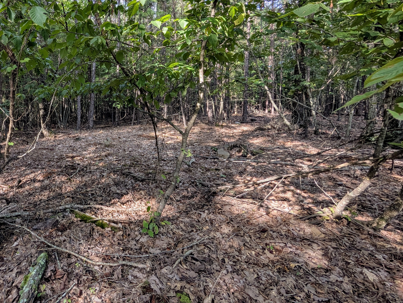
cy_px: 117
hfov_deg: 81.0
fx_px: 210
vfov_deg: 70.8
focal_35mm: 18
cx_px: 102
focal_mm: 2.02
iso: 48
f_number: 1.7
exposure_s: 1/123
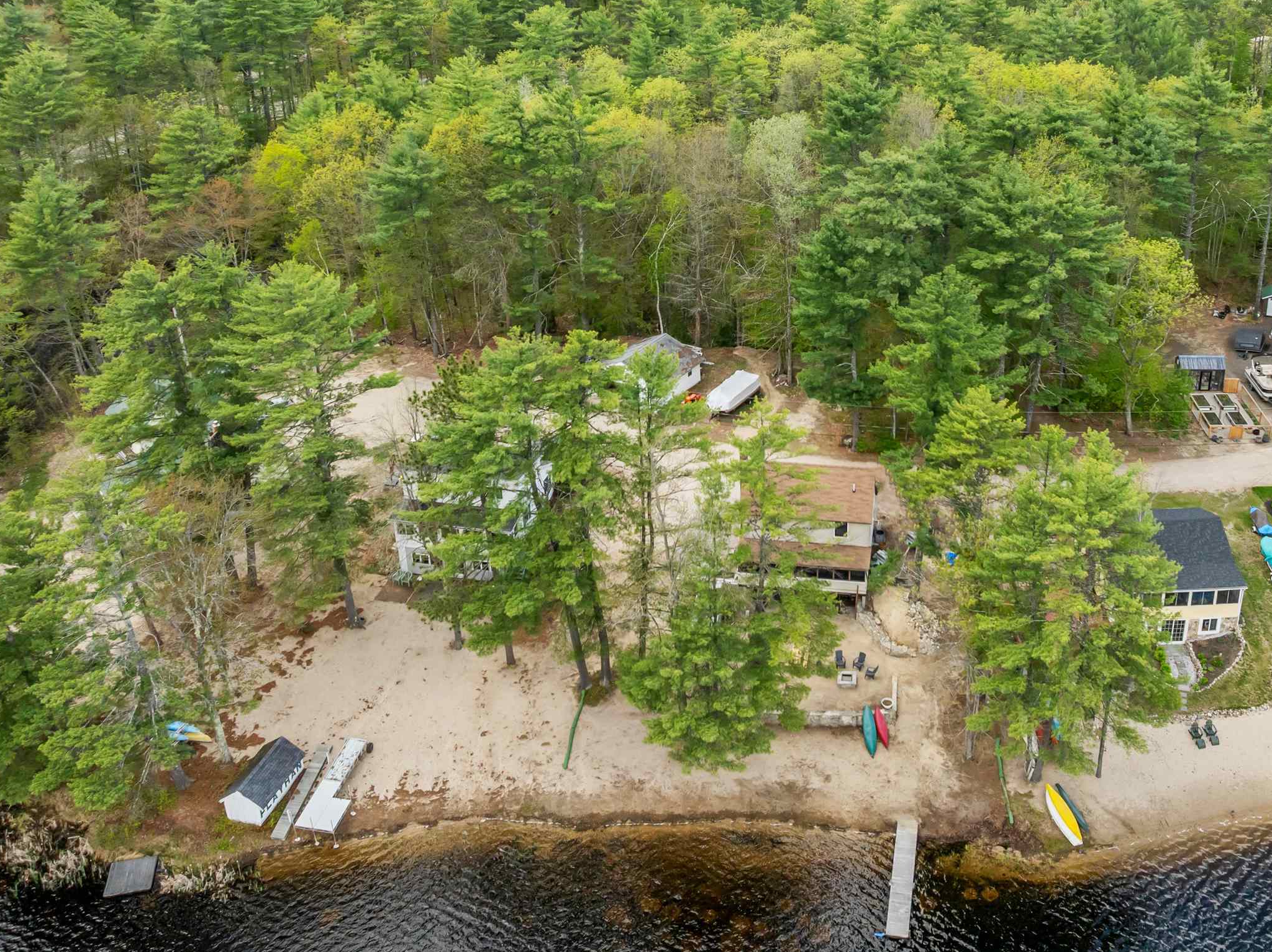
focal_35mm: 36
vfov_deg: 38.9
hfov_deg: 51.0
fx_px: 1322
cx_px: 771
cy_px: 282
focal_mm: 12.29
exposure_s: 1/1600
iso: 270
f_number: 2.8
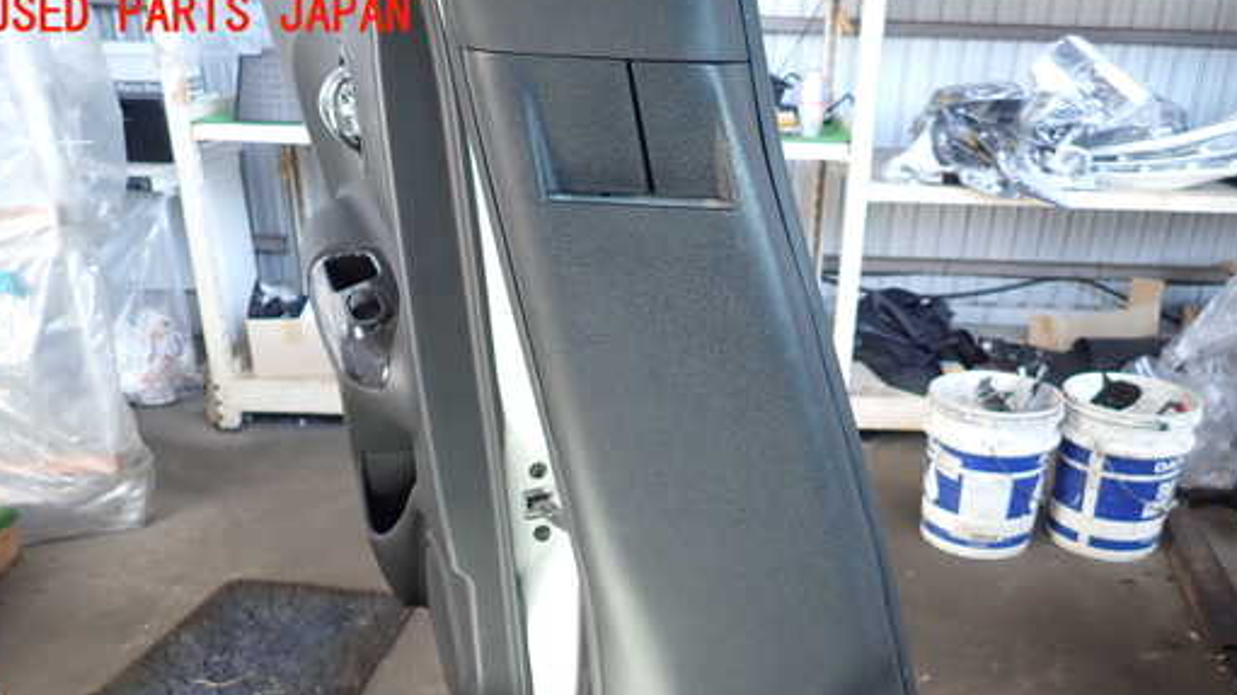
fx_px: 1049
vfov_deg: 35.7
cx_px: 697
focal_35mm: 32
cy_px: 530
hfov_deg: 60.8
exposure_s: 1/80
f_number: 2
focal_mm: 4.5
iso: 100
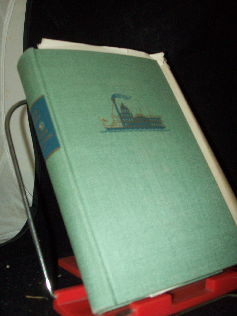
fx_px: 383
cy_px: 158
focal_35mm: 42
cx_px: 118
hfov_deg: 34.3
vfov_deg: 44.8
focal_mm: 7
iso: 160
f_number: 2.8
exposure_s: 1/60
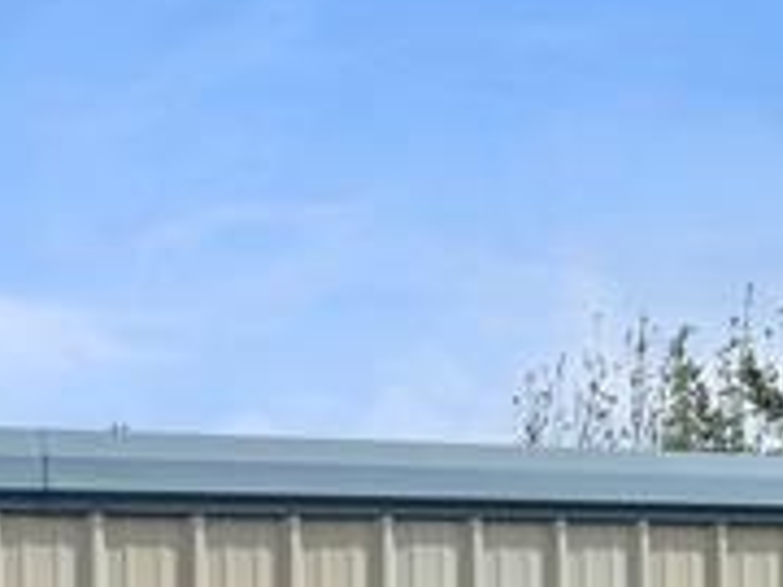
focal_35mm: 148
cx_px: 1035
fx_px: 3348
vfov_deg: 9.8
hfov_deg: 12.9
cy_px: 804
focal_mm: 5.1
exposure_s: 1/5848
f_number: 1.6
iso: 50
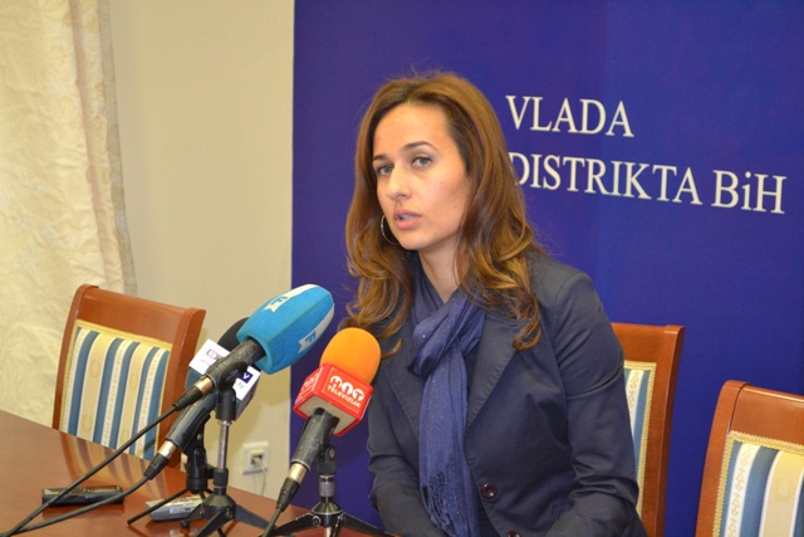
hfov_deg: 27.0
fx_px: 1675
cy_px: 268
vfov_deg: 18.2
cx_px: 402
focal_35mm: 75
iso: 2000
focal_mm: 50
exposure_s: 1/60
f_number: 5.6
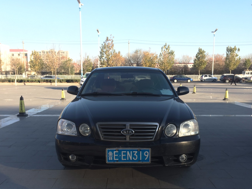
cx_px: 124
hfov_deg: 51.3
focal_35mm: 36
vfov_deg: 39.4
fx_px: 262
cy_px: 117
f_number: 2.2
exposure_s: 1/169
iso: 32
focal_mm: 4.15
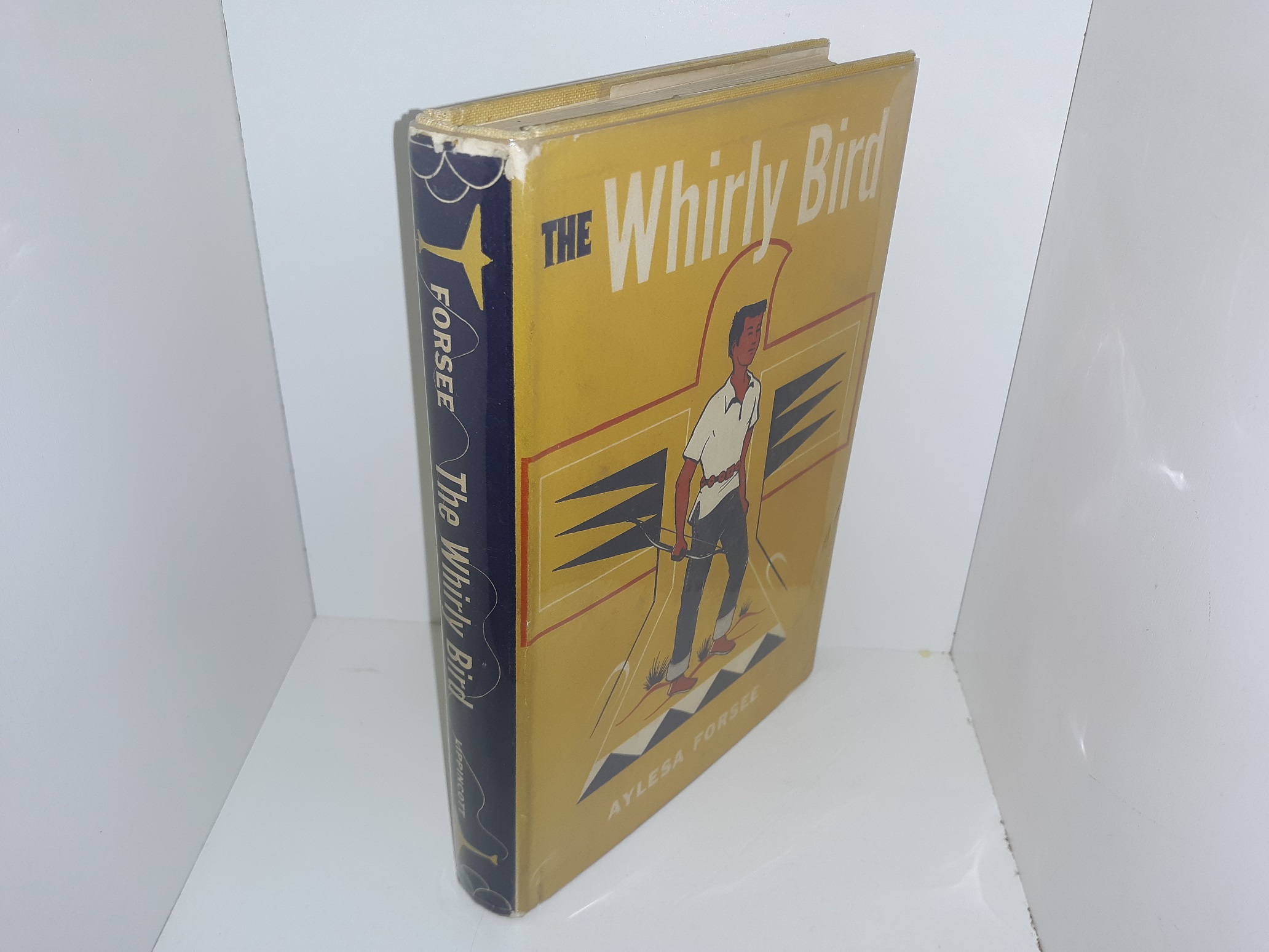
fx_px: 1026
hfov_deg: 63.4
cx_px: 634
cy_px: 476
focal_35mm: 28
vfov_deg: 49.7
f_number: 1.7
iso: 40
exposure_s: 1/152
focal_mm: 3.7
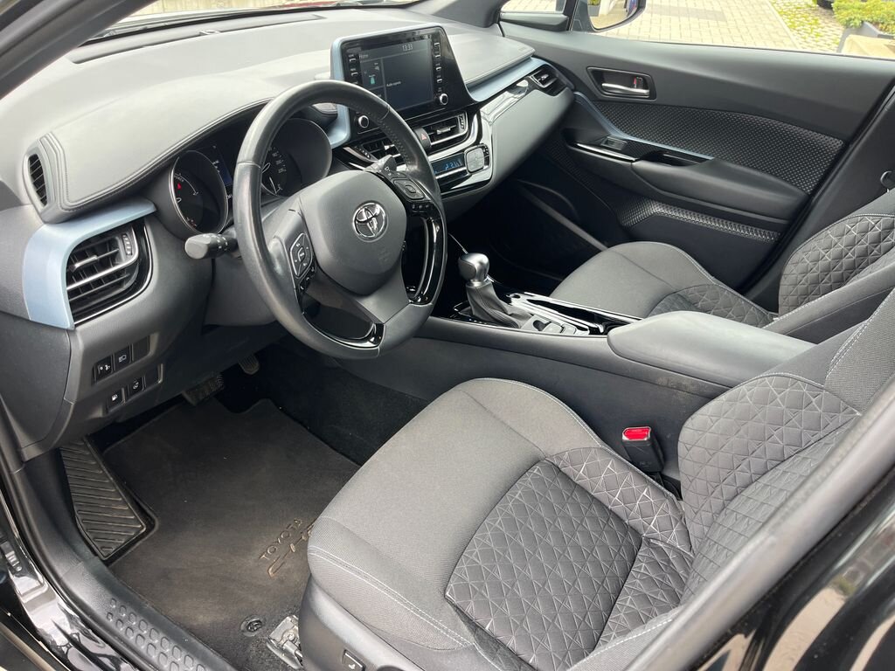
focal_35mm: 26
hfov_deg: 67.3
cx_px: 448
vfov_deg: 53.1
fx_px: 672
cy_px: 336
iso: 64
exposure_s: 1/145
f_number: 1.6
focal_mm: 5.1
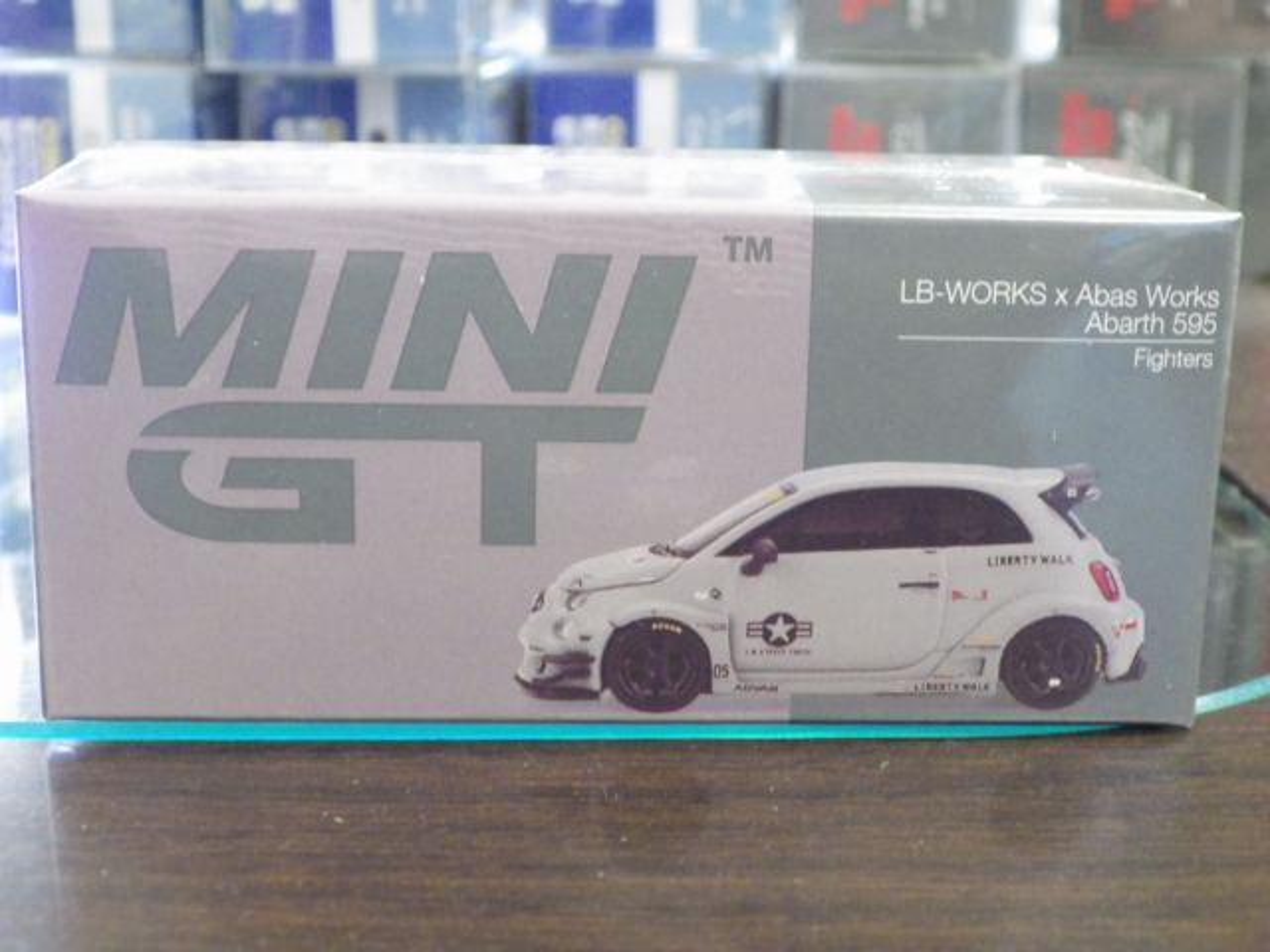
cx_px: 635
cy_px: 476
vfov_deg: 24.8
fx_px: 2165
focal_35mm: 59
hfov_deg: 32.7
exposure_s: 1/25
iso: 1250
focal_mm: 10.7
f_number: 4
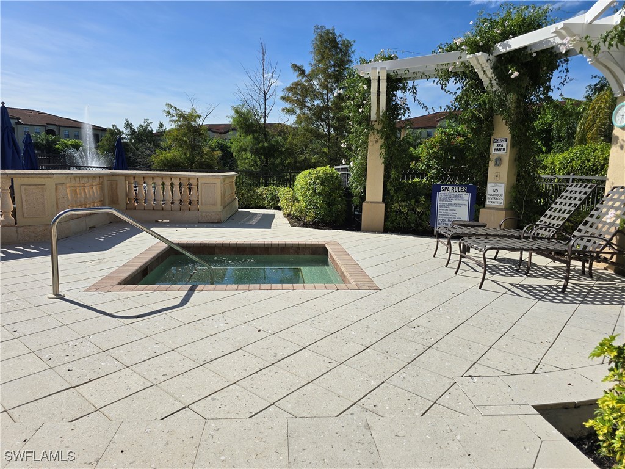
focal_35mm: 23
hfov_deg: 73.9
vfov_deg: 58.9
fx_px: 415
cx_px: 312
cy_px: 234
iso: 12
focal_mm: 6.3
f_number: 1.7
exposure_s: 1/1517
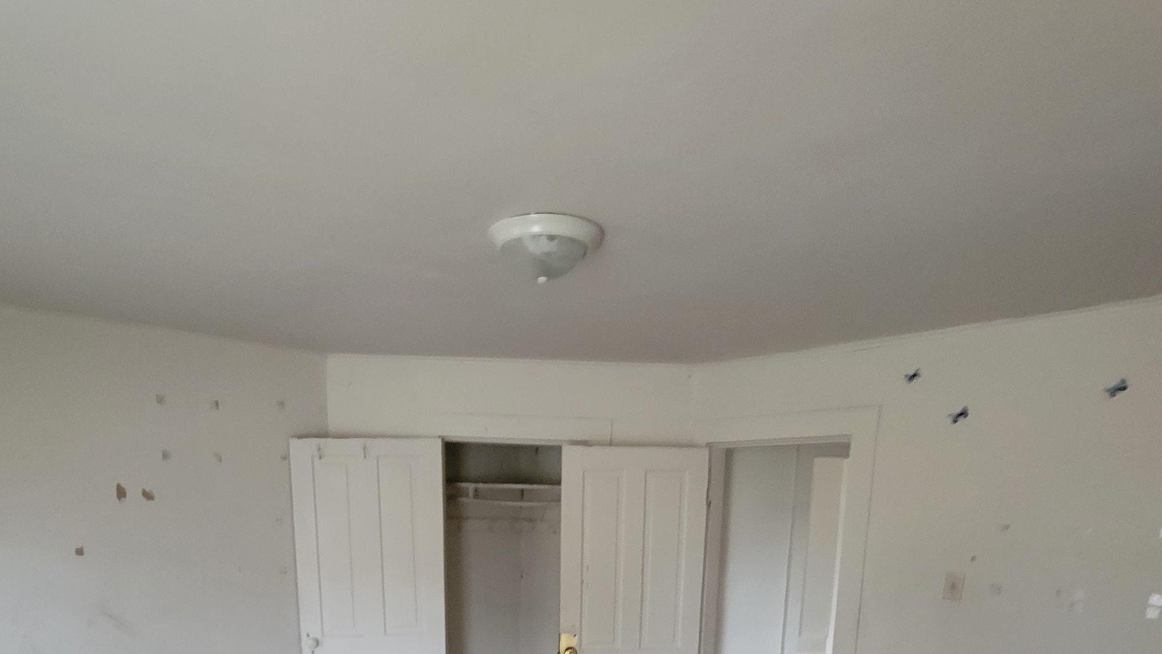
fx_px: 709
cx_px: 531
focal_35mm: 23
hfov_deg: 78.5
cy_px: 667
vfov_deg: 42.2
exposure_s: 1/24
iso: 800
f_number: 2.2
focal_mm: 2.2
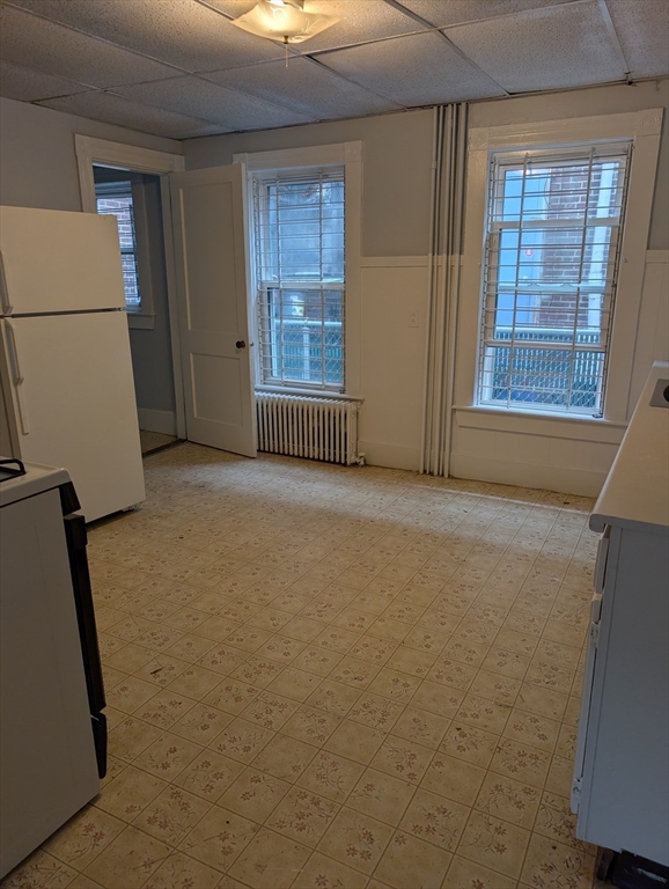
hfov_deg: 56.9
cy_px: 444
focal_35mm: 24
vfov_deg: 71.5
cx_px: 334
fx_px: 617
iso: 19
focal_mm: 6.9
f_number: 1.68
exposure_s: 1/87.4
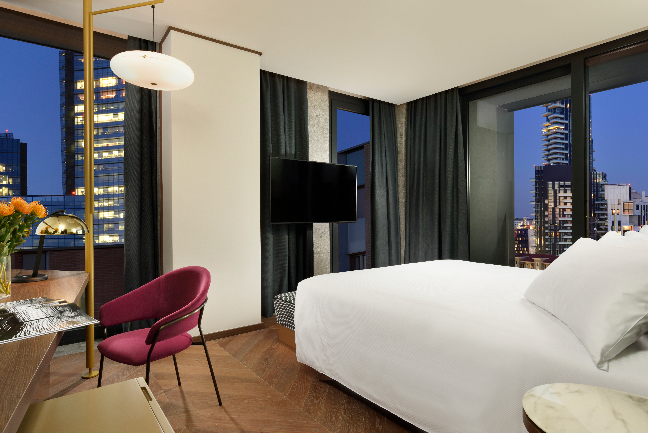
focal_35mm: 20
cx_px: 324
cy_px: 216
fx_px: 360
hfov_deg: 84.0
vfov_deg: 62.0
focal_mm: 20
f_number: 13
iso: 200
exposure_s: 1/3
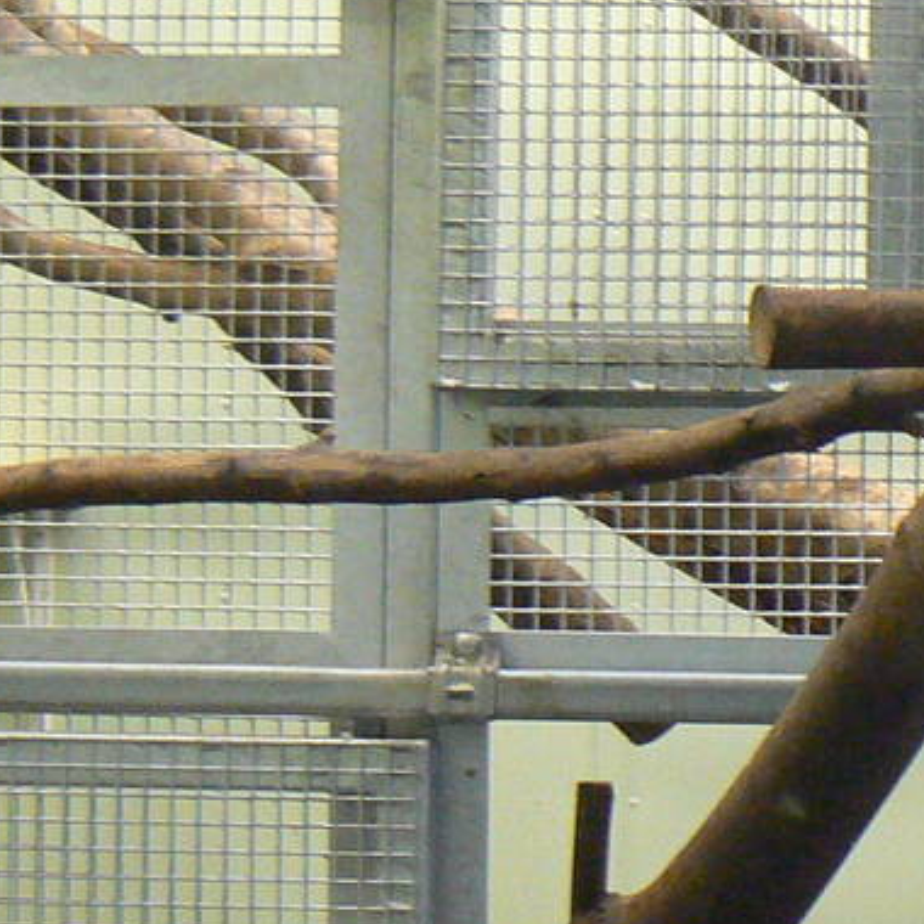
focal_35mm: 134
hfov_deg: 12.6
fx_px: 4047
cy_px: 644
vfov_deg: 13.0
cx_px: 1252
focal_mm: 6
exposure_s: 1/20
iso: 200
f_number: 2.8
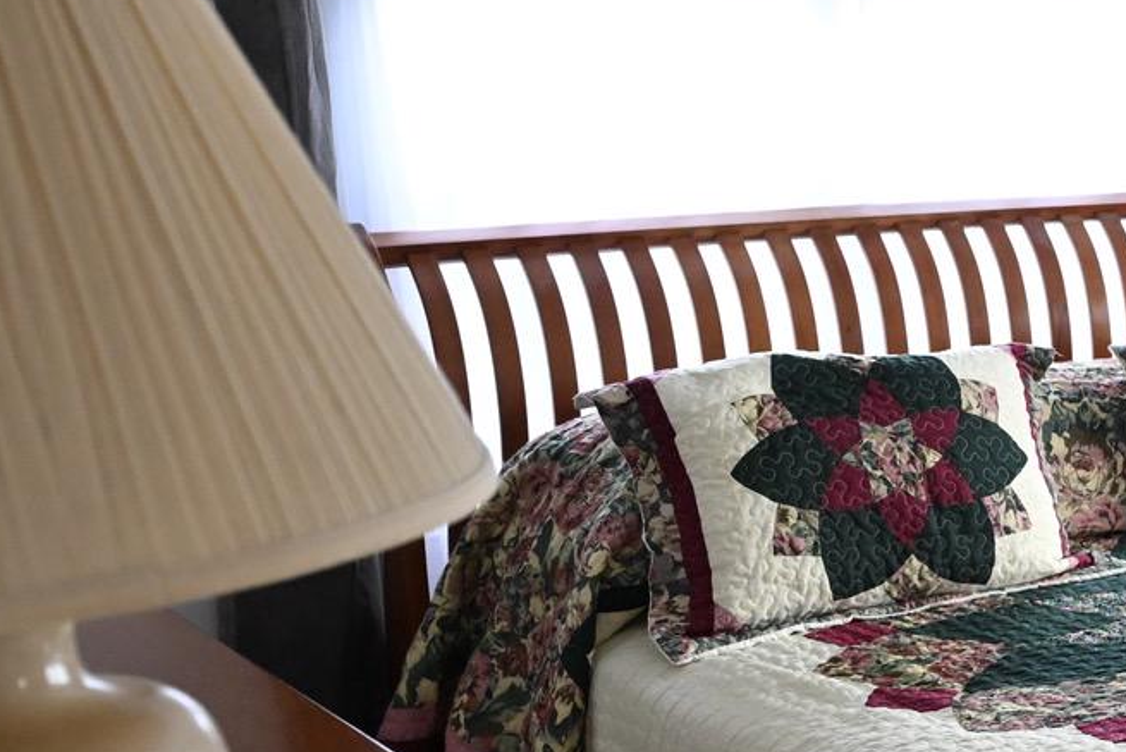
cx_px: 1685
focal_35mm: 75
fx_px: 2346
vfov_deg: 18.2
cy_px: 459
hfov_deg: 22.3
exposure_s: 1/250
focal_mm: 24
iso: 3200
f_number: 3.5
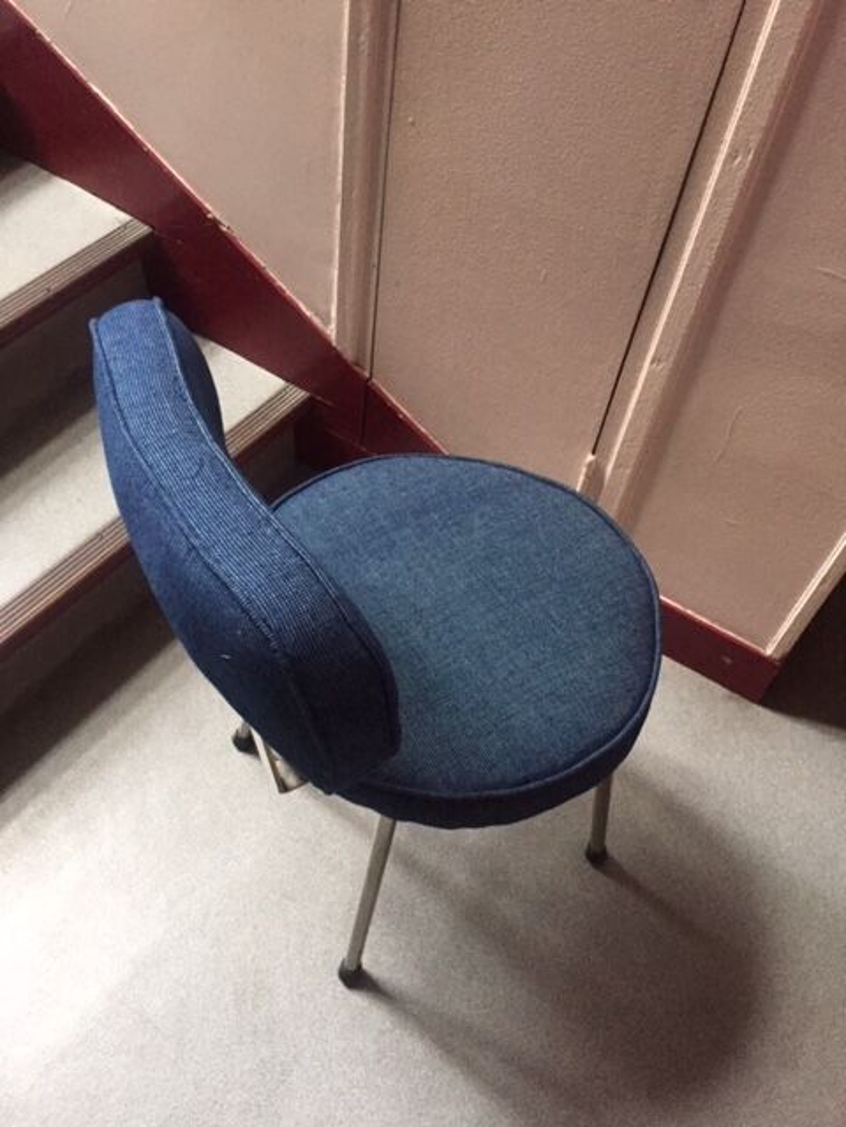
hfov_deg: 48.2
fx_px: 945
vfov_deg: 61.7
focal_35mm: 29
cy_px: 564
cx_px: 423
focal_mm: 4.15
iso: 250
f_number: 2.2
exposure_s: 1/25
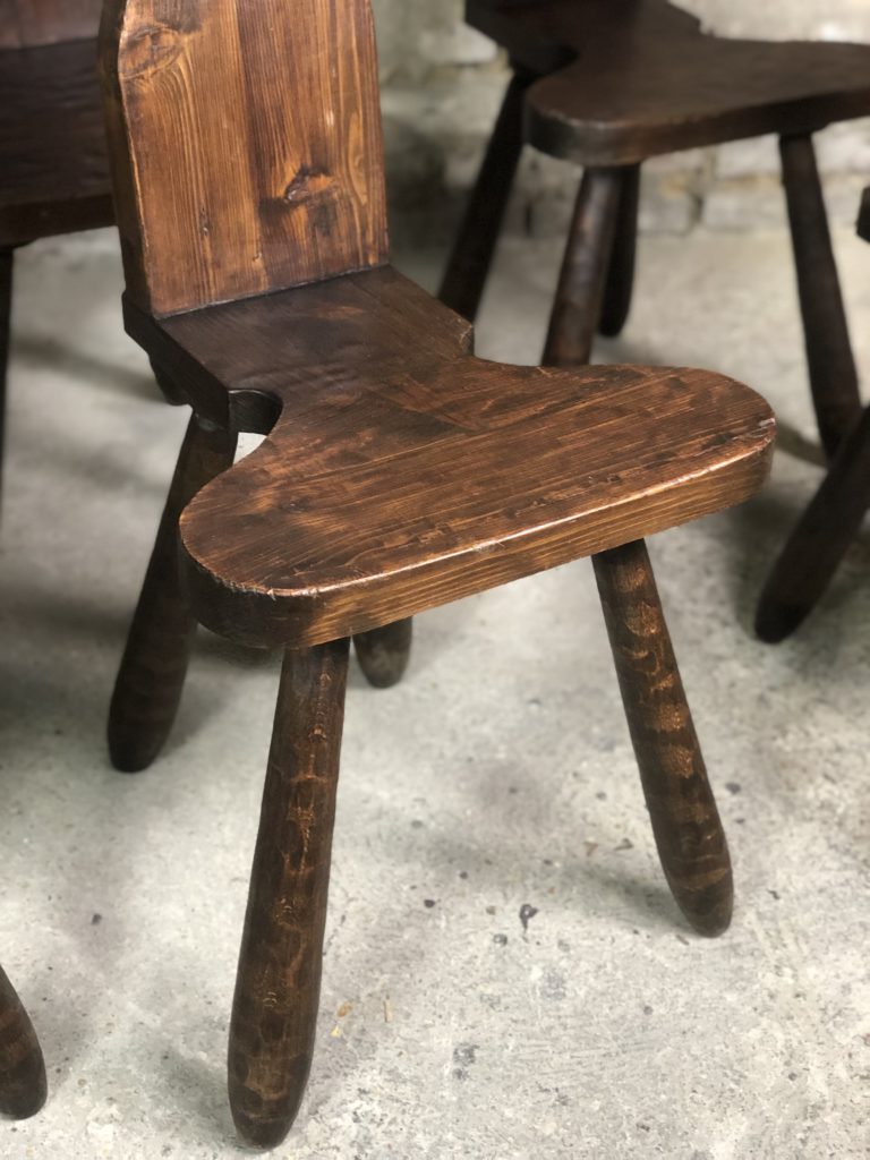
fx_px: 1743
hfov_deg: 28.0
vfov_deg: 36.8
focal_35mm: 52
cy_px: 580
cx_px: 435
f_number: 2.4
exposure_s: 1/25
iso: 160
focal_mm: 6
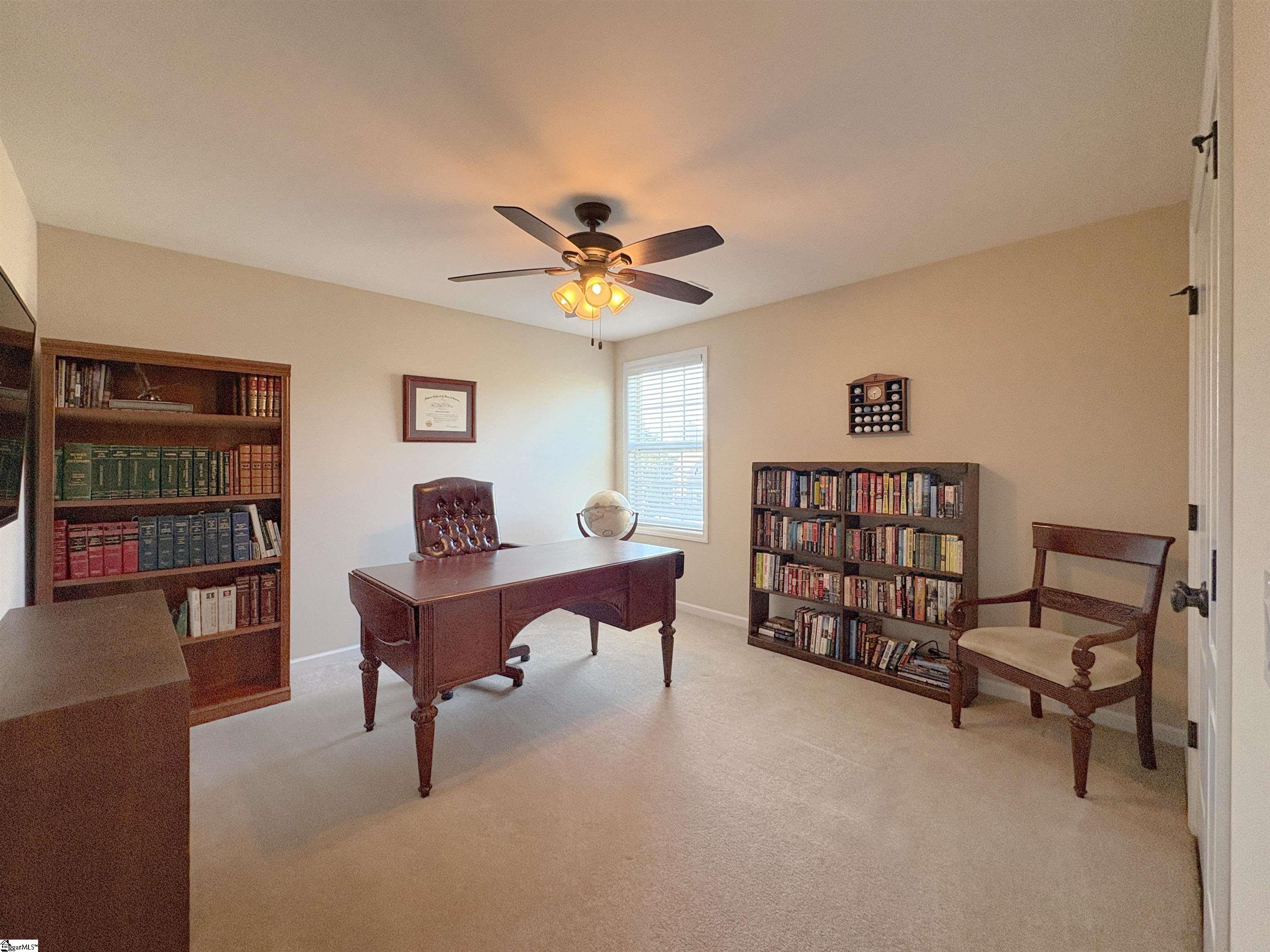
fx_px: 514
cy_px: 476
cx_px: 635
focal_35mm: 14
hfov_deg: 102.1
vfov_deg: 85.7
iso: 200
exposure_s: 1/60
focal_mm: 2.22
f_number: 2.2
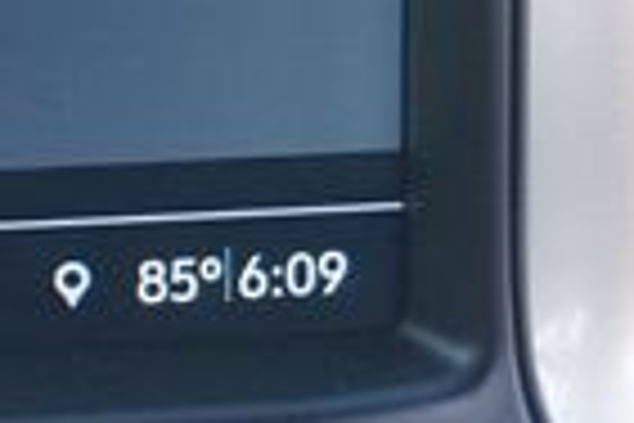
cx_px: -540
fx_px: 3363
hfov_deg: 10.1
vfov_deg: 7.2
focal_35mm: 191
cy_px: 198
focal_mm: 28
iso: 500
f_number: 4.5
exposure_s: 1/60
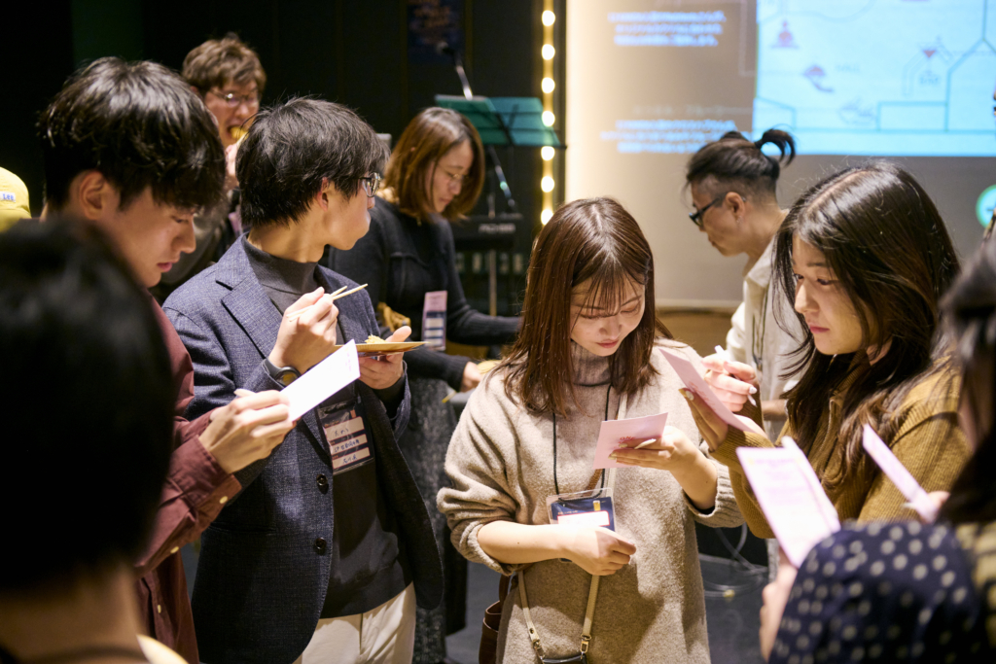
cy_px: 332
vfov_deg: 27.0
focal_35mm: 50
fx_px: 1383
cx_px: 498
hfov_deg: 39.6
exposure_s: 1/250
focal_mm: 50
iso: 3200
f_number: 2.8
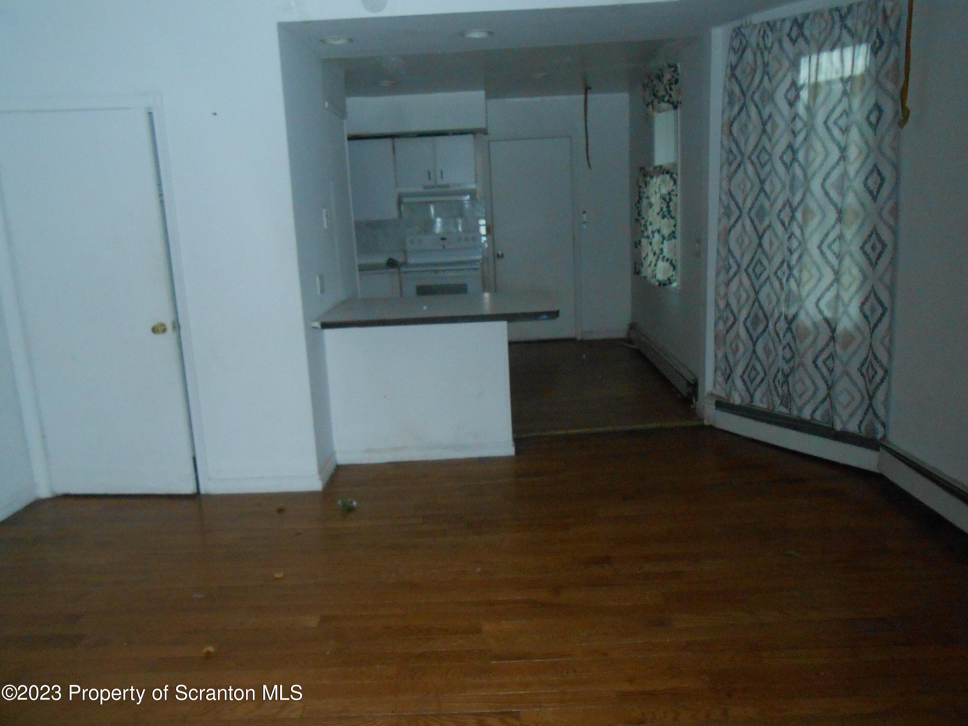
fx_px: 727
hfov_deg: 67.3
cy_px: 363
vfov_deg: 53.1
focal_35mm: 26
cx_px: 484
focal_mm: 4.6
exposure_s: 1/25
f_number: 3.5
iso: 500
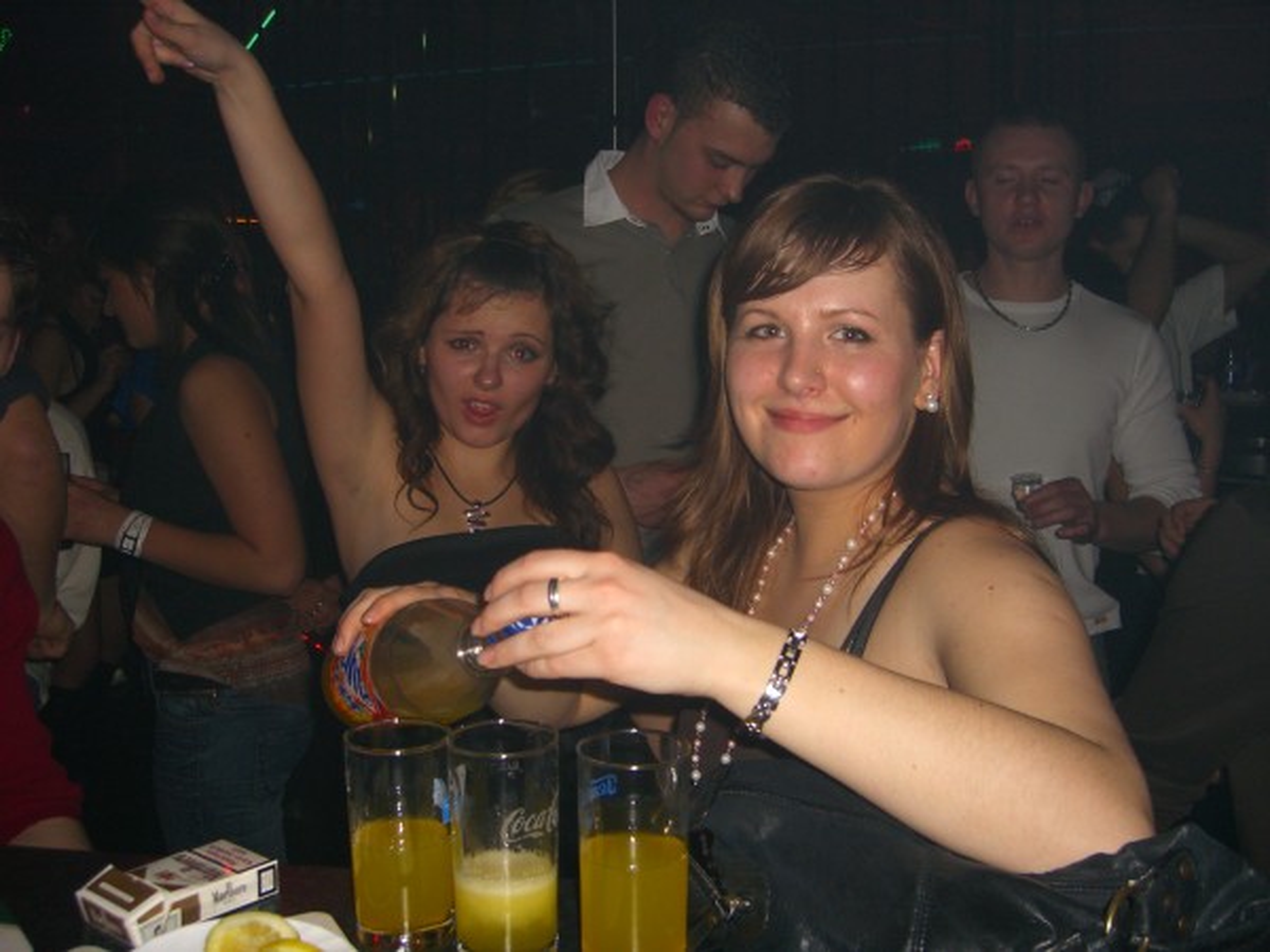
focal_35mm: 38
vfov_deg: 37.7
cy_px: 476
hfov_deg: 49.0
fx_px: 1394
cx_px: 635
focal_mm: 7.9
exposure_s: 1/60
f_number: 2.8
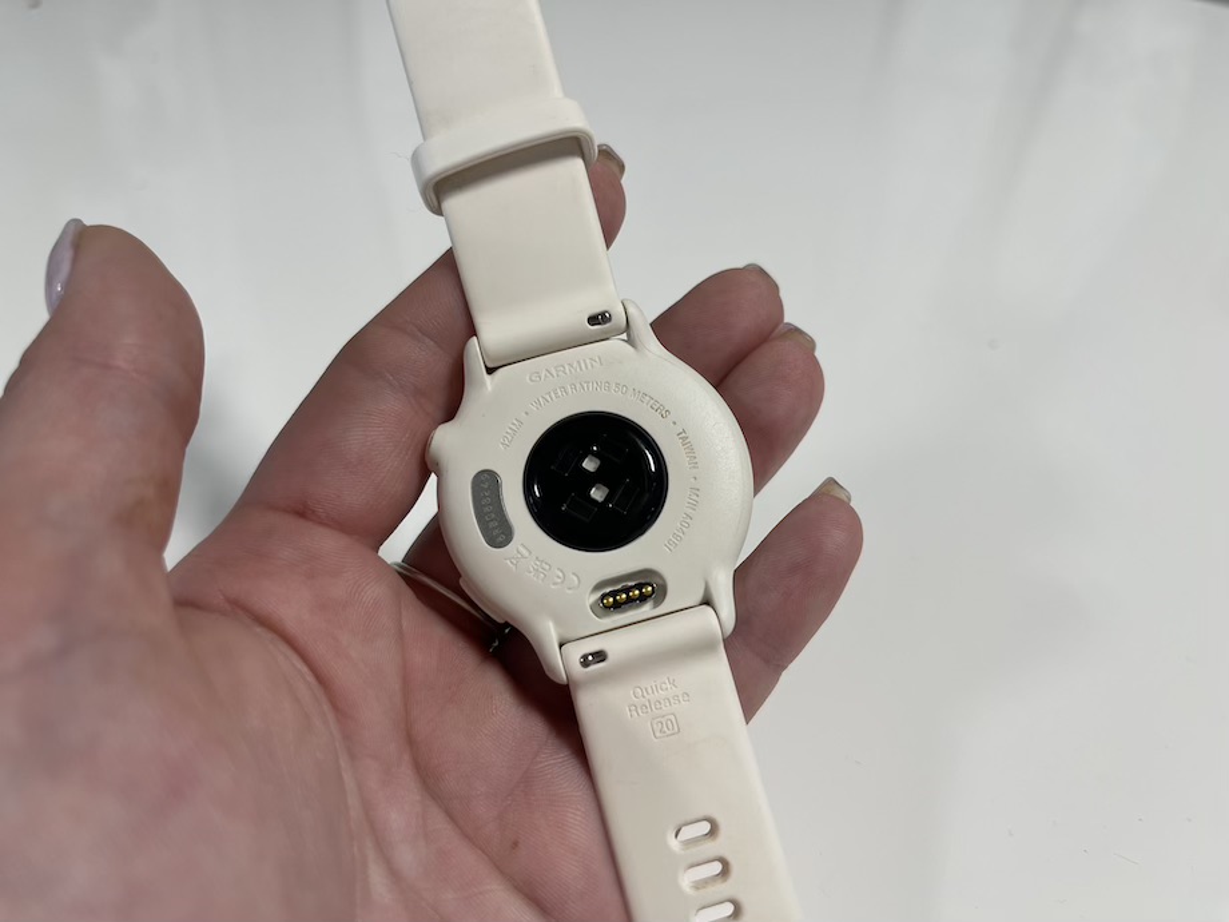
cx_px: 614
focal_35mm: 26
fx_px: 923
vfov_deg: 53.1
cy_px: 461
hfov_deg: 67.3
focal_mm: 5.1
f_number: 1.6
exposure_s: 1/120
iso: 64
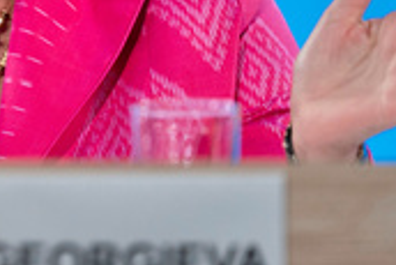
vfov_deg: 2.4
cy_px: -93
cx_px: -46
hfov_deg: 3.6
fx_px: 6352
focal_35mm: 577
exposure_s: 1/320
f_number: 3.2
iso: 1000
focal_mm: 194
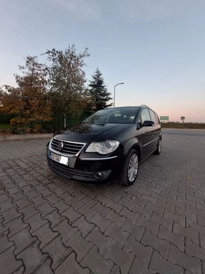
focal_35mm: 13
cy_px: 137
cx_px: 102
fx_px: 103
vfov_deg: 106.2
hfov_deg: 89.9
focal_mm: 1.74
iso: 125
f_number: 2.2
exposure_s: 1/50
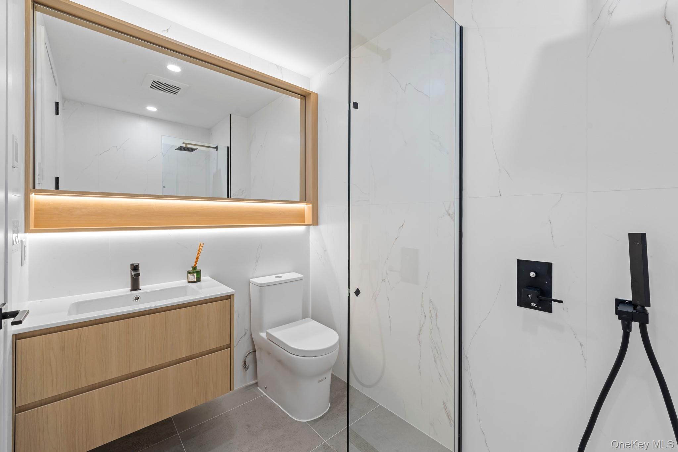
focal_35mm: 14
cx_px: 339
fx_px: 264
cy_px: 226
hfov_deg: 104.3
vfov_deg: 81.2
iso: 320
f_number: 10
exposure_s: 1/5
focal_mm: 14
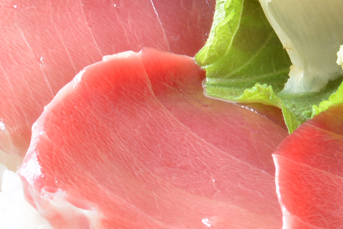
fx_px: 13174
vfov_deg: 1.0
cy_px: -141
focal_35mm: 1383
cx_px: -92
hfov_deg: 1.5
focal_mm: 210
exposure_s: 1/60
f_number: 18
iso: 200
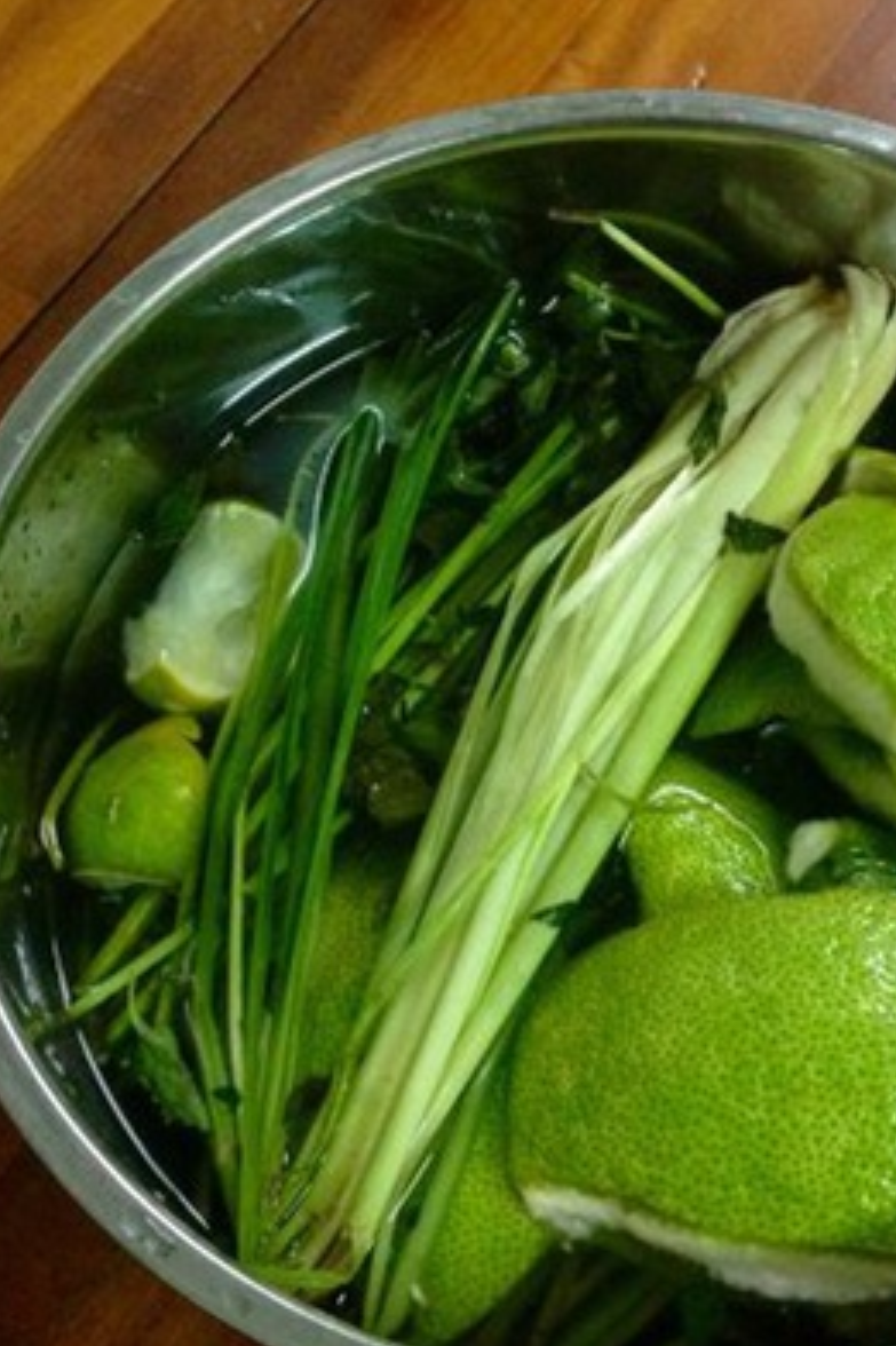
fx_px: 2092
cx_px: 669
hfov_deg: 23.9
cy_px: 812
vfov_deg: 35.5
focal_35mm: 56
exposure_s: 1/15
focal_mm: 4.12
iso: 320
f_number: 2.4
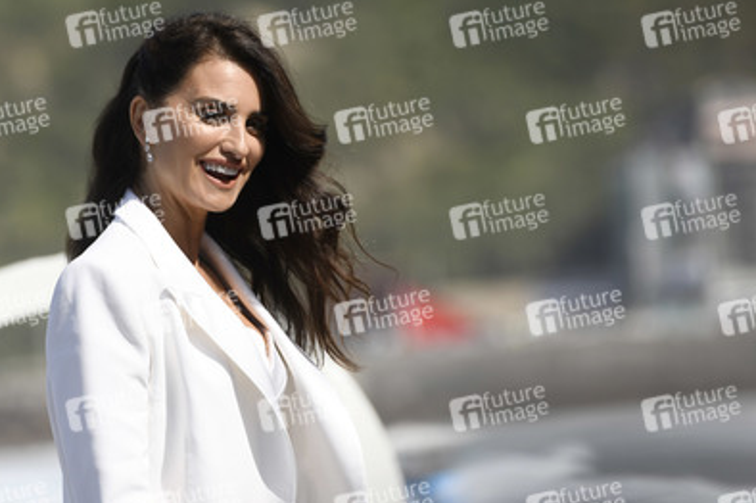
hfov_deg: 9.0
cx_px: 333
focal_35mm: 229
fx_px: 4805
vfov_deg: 6.0
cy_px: 265
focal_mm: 200
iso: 320
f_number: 4.5
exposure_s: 1/5000
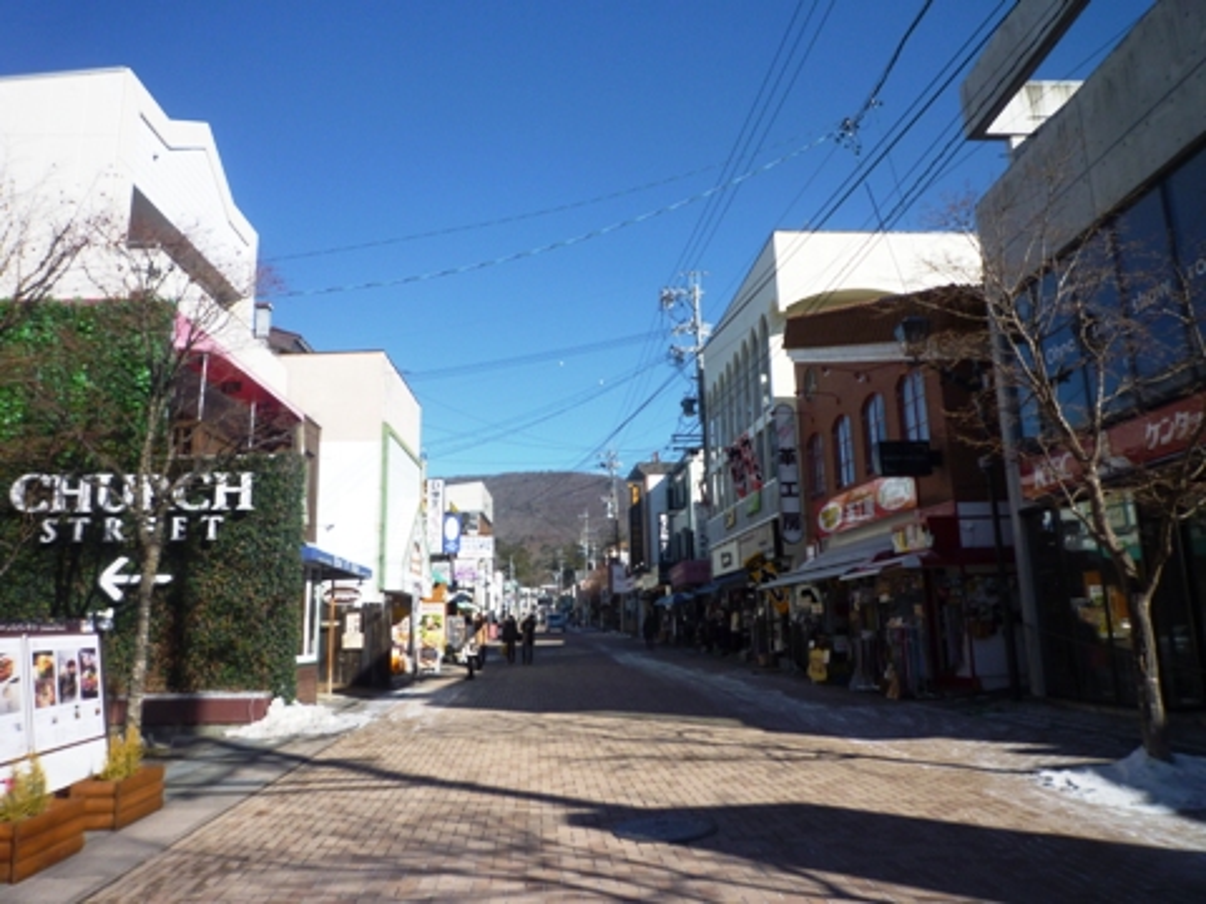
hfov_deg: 69.4
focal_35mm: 25
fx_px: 871
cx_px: 603
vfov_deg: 54.9
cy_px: 452
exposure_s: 1/640
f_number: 4
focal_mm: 4.4
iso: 80
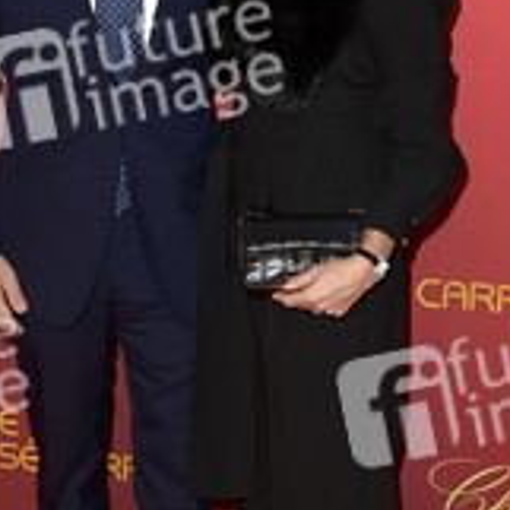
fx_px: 1550
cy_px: 234
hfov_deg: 18.7
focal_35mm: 93
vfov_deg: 18.7
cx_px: 212
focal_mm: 44
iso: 640
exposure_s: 1/200
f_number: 5.6
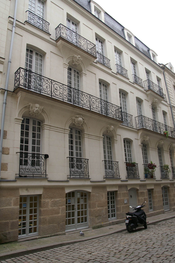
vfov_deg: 70.5
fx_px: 186
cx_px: 88
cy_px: 132
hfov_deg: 50.3
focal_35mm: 26
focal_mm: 17
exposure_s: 1/100
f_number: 5
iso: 200
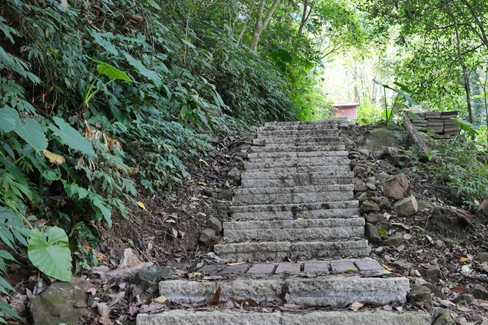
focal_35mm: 35
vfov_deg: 37.7
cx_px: 288
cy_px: 199
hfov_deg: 54.1
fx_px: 474
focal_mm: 24
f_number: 5
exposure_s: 1/100
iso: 2500
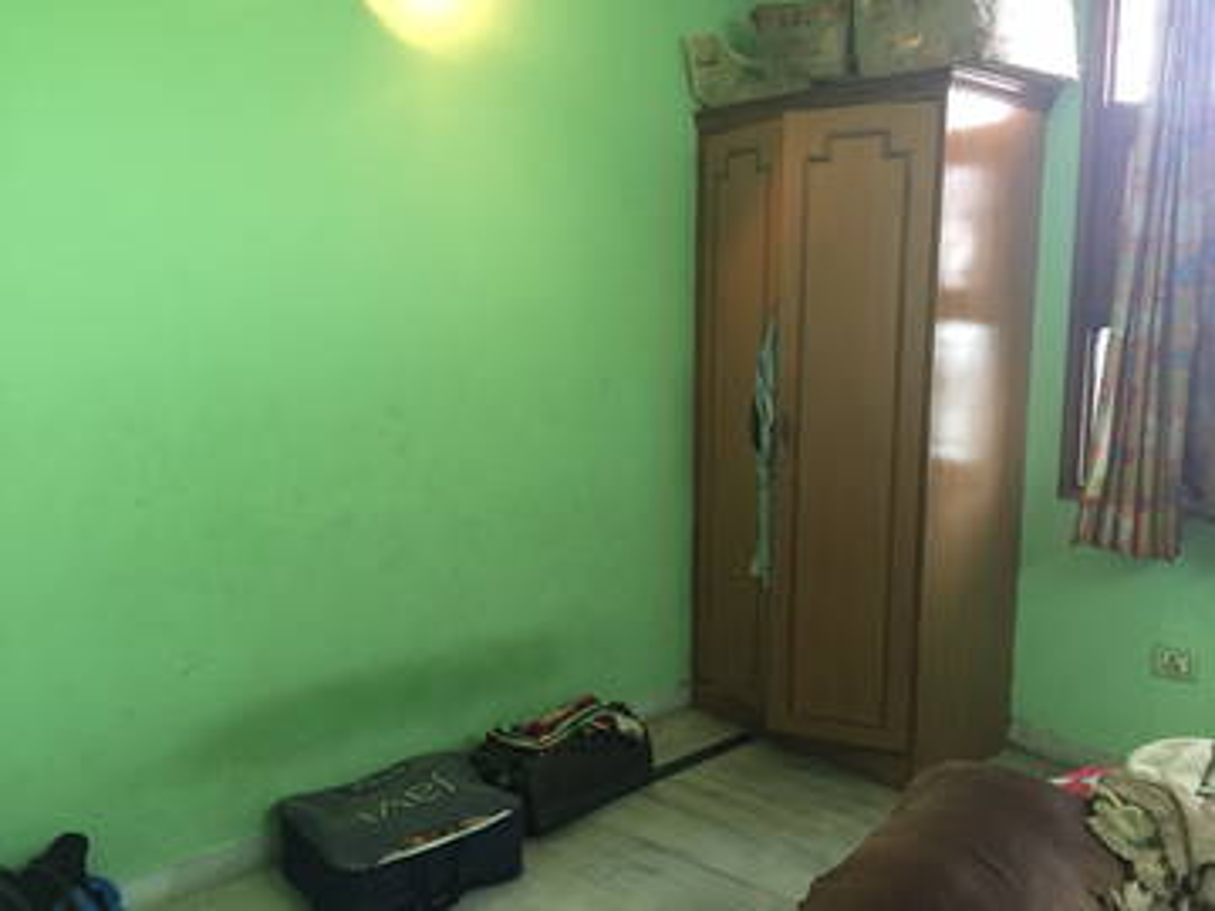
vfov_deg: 48.2
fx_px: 1018
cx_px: 608
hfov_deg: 61.7
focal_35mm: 29
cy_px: 456
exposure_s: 1/33
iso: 250
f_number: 2.2
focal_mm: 4.15
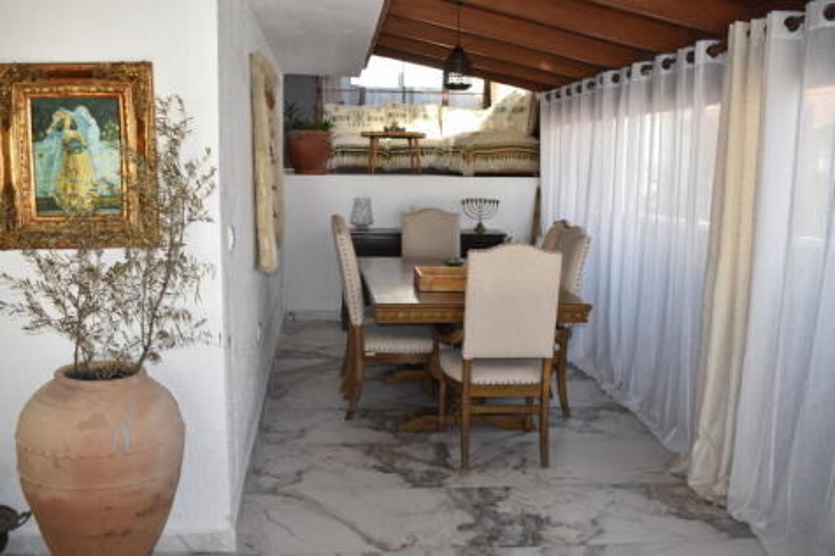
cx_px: 418
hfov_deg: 53.1
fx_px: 835
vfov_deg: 36.8
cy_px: 278
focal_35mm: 36
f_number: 5
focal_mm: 24
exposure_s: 1/200
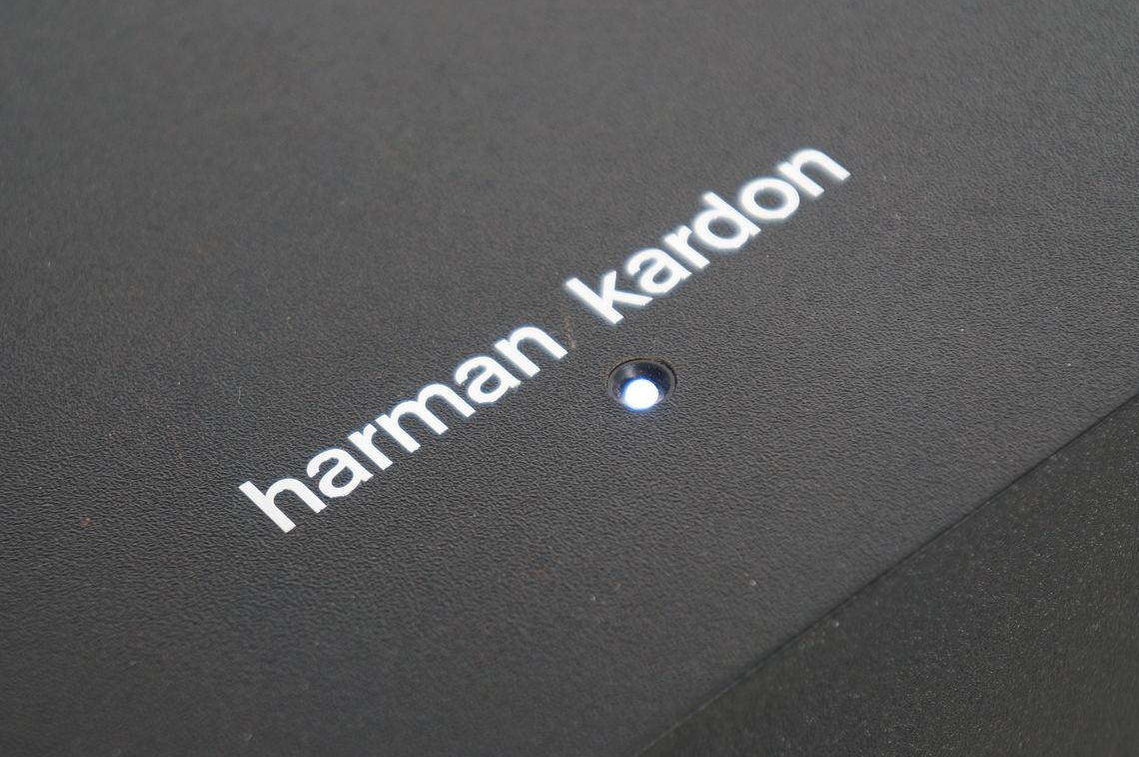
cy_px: 394
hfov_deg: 20.9
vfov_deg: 14.0
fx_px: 3084
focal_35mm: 98
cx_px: 578
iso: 200
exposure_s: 1/15
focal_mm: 55
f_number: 5.6
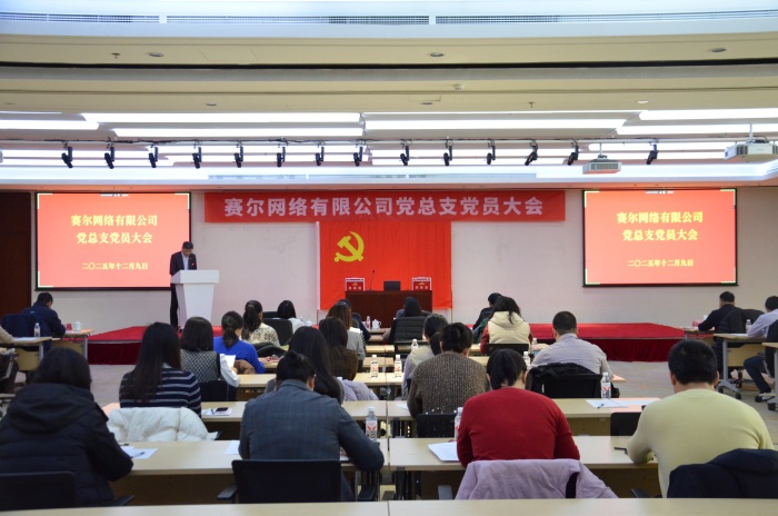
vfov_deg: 34.1
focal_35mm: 39
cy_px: 258
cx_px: 389
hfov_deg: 49.6
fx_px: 841
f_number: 4
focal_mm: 26
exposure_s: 1/60
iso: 2500
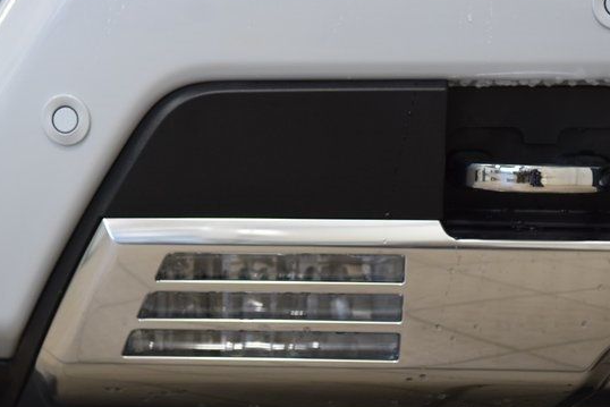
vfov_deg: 11.0
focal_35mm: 125
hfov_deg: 16.4
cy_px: 225
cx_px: 283
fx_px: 2118
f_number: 4.5
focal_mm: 70
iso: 1600
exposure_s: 1/125
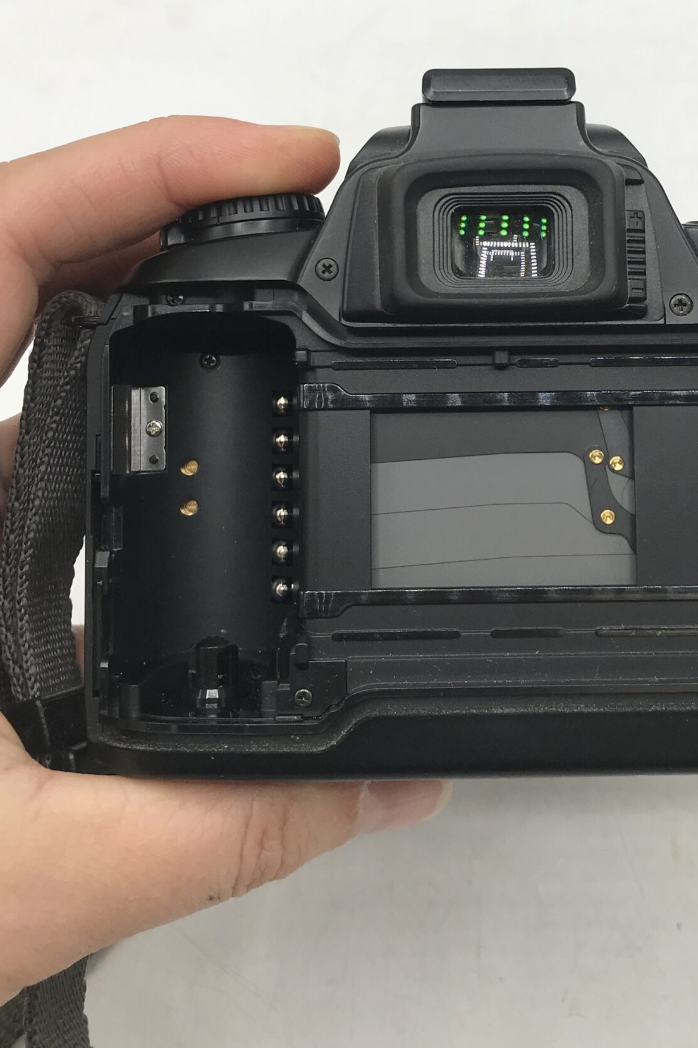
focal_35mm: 45
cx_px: 474
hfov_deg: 29.6
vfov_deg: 43.0
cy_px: 348
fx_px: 1309
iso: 20
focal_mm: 3.99
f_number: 1.8
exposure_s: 1/547
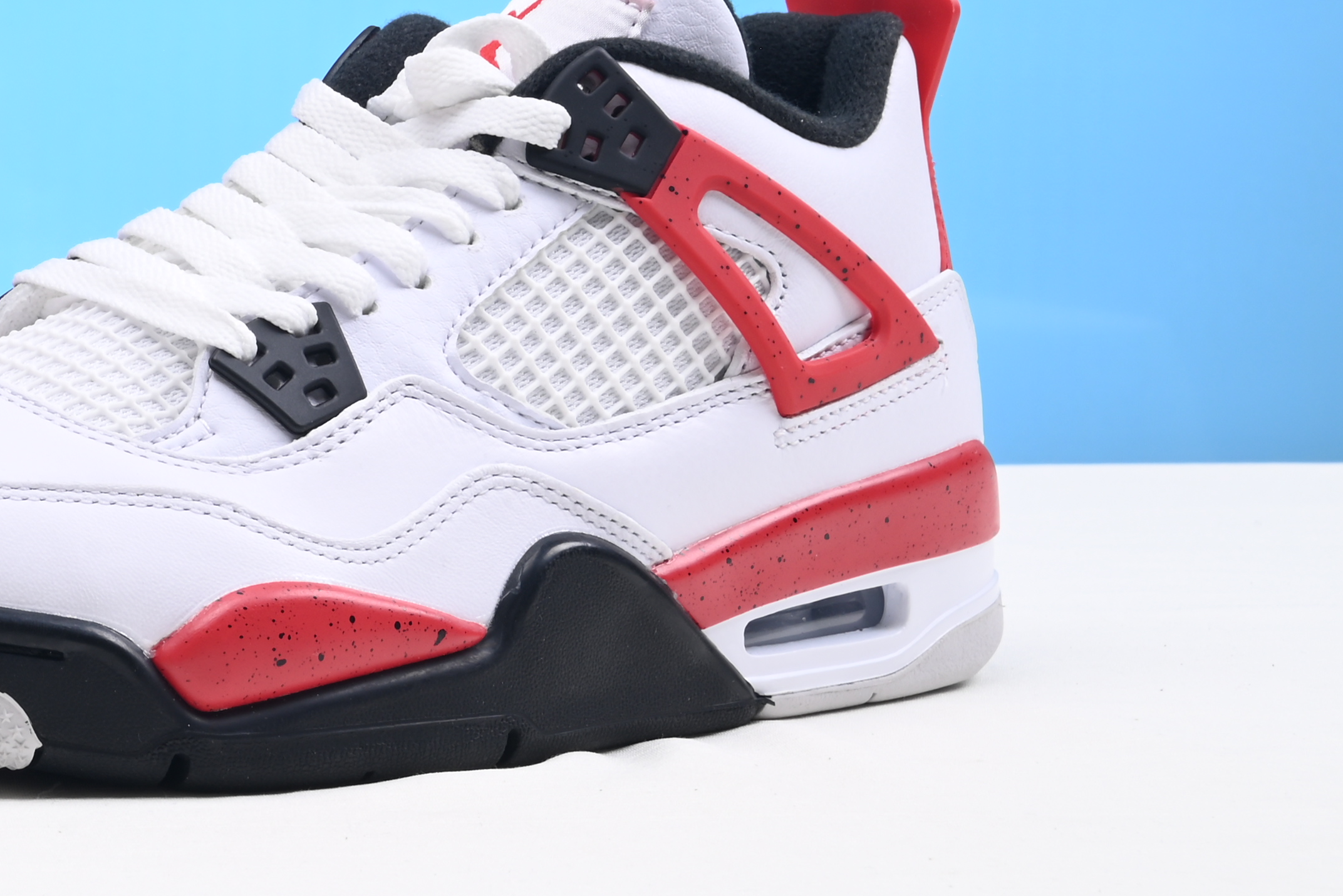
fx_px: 3769
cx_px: -364
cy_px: 85
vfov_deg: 13.4
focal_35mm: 101
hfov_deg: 18.9
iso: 100
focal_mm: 36
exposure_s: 1/2
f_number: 16
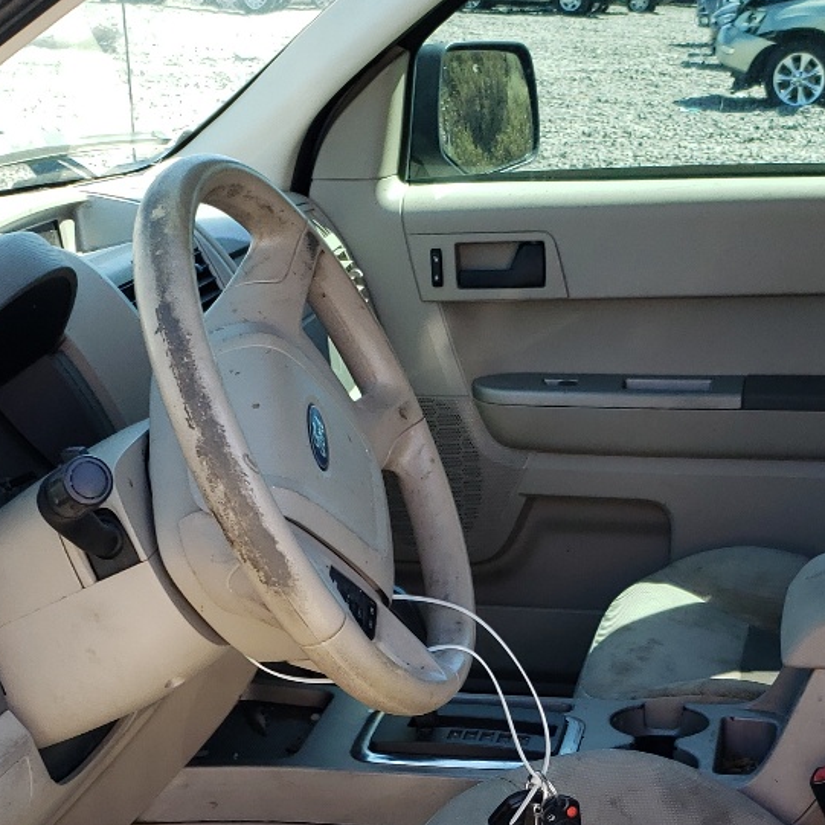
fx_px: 1834
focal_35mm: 68
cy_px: 836
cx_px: 540
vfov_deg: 24.2
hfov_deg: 25.2
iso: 50
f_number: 1.5
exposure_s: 1/370
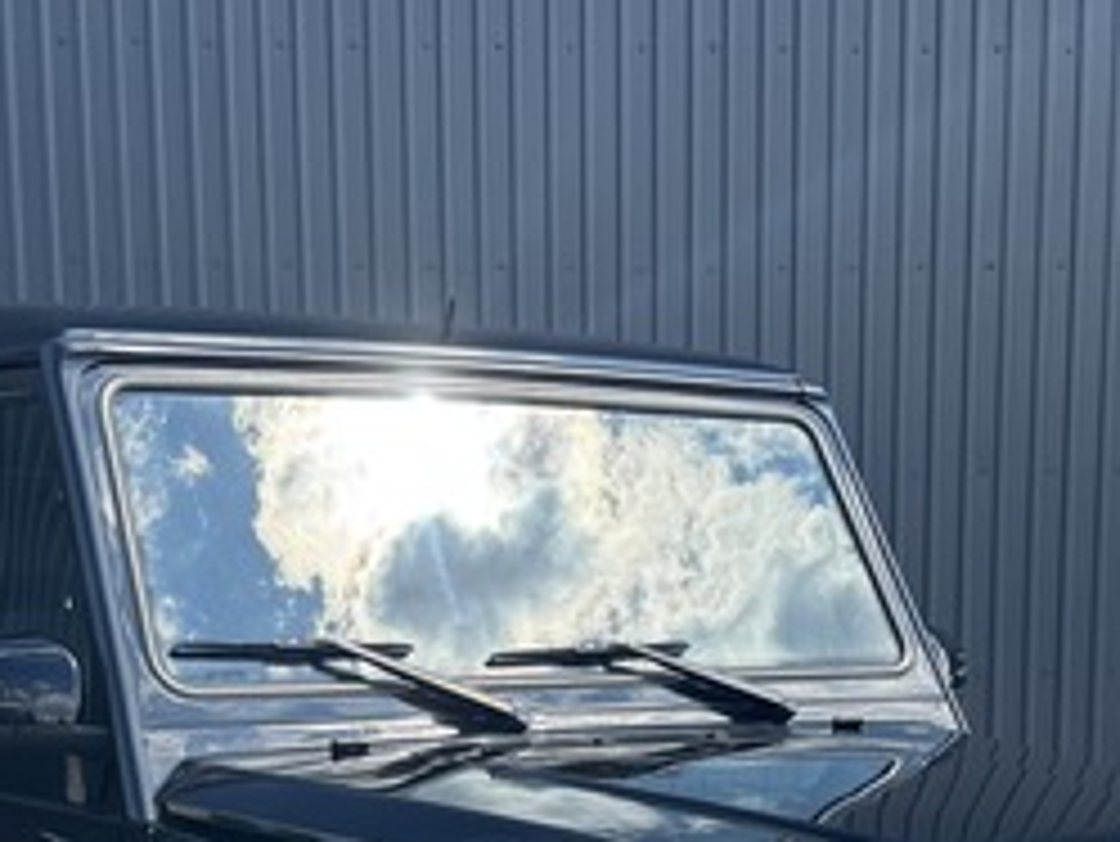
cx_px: 634
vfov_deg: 18.2
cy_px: 1009
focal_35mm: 77
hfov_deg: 25.3
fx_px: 2493
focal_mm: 6.76
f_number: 1.78
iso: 80
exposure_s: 1/1524
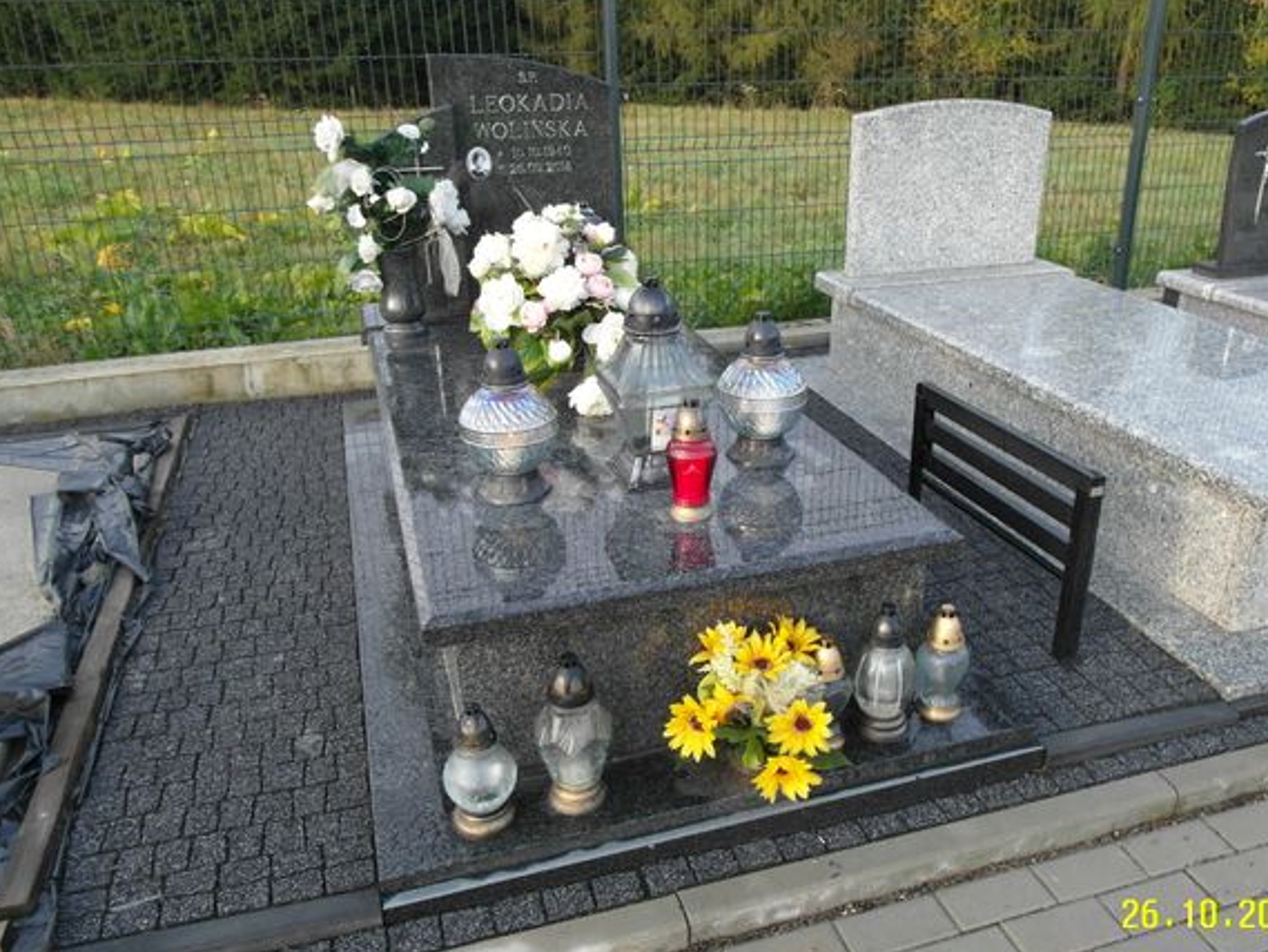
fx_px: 989
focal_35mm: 27
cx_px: 702
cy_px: 493
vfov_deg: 51.4
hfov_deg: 65.1
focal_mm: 5.2
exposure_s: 1/90
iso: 100
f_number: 3.4
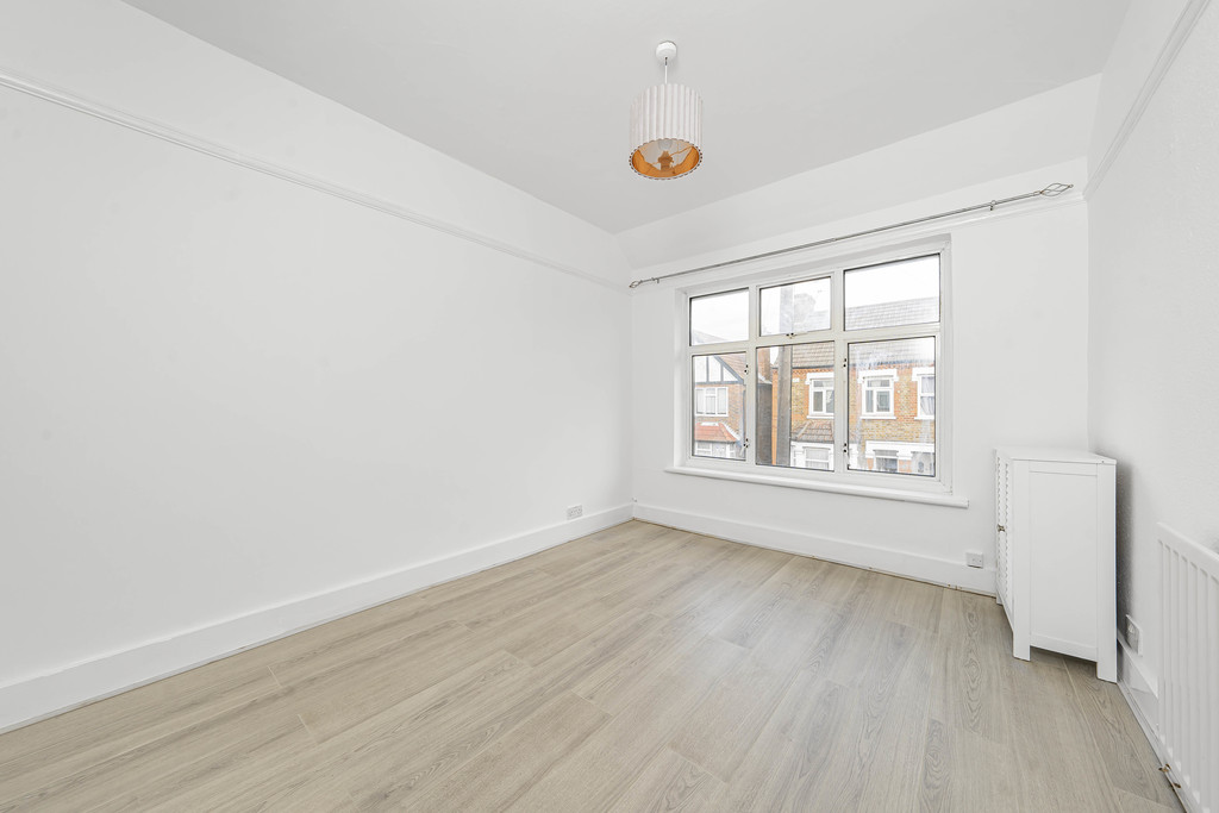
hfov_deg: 112.6
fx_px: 406
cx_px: 610
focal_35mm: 12
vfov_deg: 90.0
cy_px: 406
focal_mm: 12
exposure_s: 1/50
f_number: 9
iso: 320
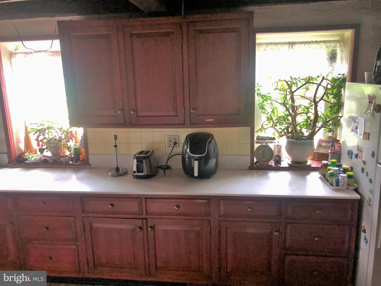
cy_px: 143
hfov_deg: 63.4
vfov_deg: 49.7
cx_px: 190
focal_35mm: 28
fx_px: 308
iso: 50
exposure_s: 1/15
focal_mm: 3.99
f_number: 1.8
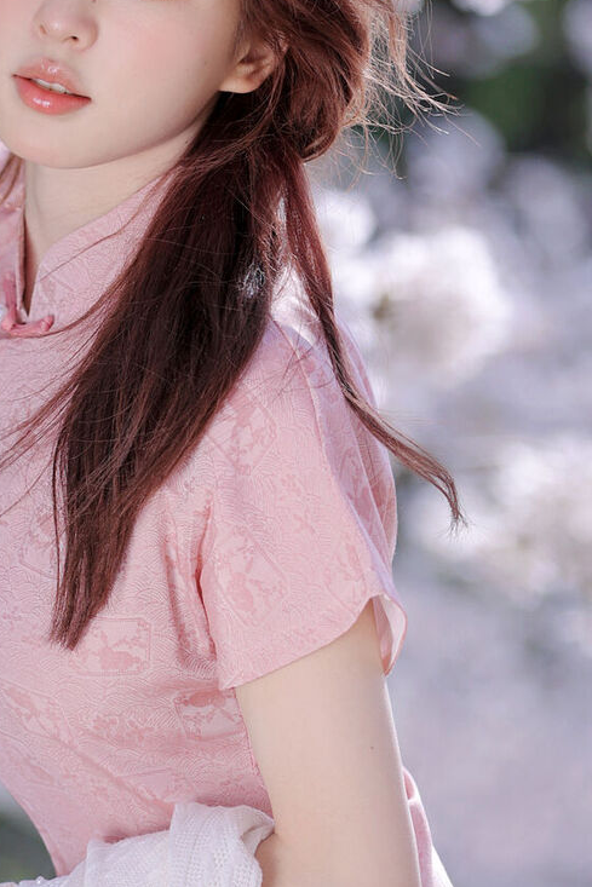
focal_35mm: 290
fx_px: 7149
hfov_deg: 4.7
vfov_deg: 7.1
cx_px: 75
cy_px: 480
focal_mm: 135
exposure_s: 1/1600
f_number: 2.8
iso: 160
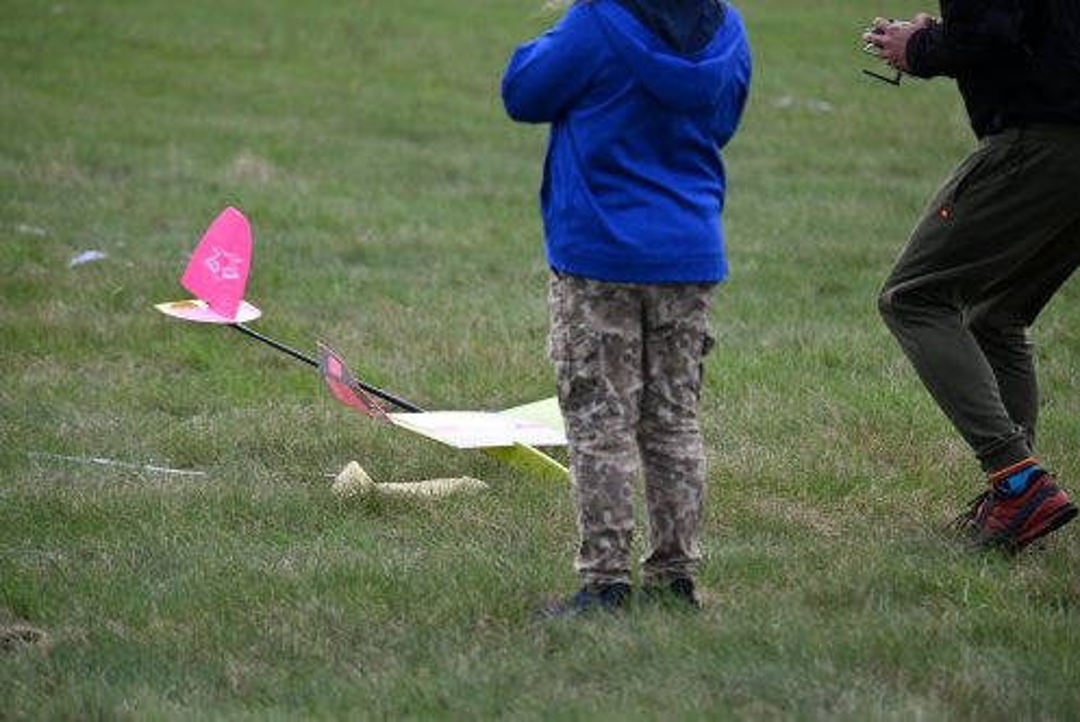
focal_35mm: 240
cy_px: 361
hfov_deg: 8.6
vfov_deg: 5.7
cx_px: 540
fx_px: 7204
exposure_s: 1/1250
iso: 640
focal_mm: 240
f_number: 5.6
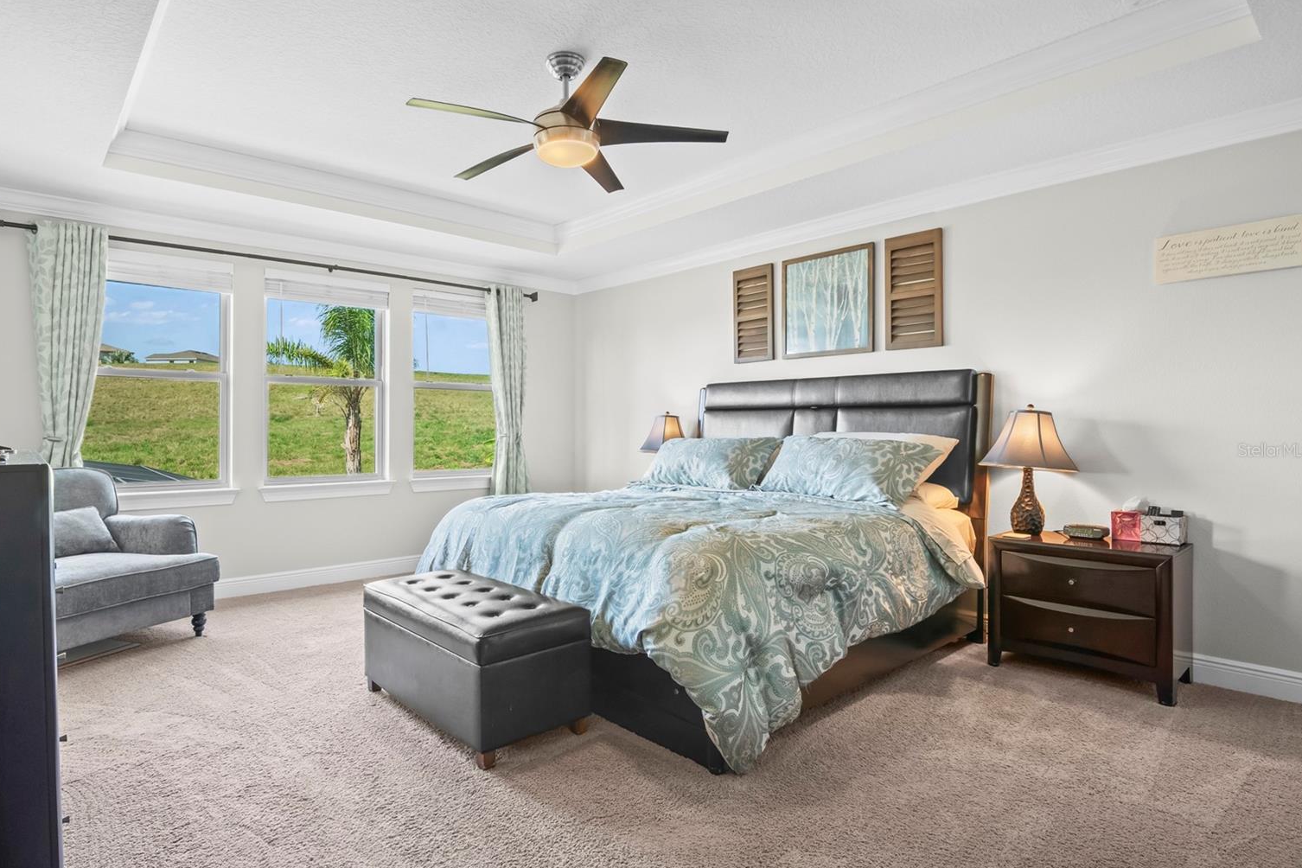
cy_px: 450
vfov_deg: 68.8
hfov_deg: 91.5
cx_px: 623
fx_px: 634
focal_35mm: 18
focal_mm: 11
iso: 200
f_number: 8
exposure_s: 1.3
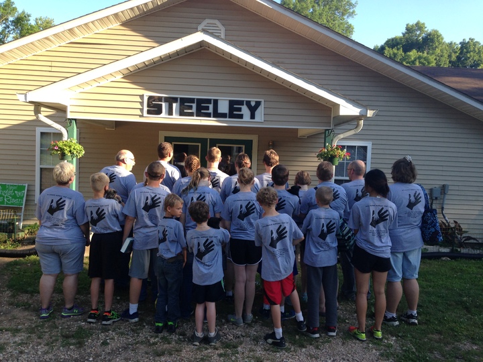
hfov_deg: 55.4
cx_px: 242
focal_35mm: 33
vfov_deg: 42.9
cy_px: 181
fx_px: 460
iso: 50
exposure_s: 1/352
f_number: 2.4
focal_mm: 4.12
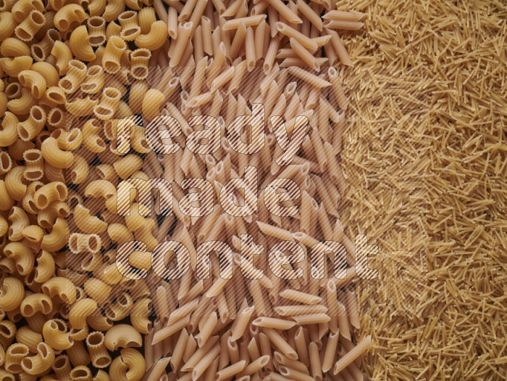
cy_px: 192
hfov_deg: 34.9
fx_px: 806
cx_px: 246
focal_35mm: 55
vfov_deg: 26.6
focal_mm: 50
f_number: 8
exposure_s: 1/100
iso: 160
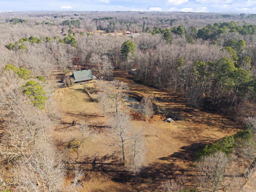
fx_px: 177
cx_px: 128
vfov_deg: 56.8
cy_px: 96
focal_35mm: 24
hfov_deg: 71.6
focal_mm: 8.67
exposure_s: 1/80
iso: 200
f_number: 1.8
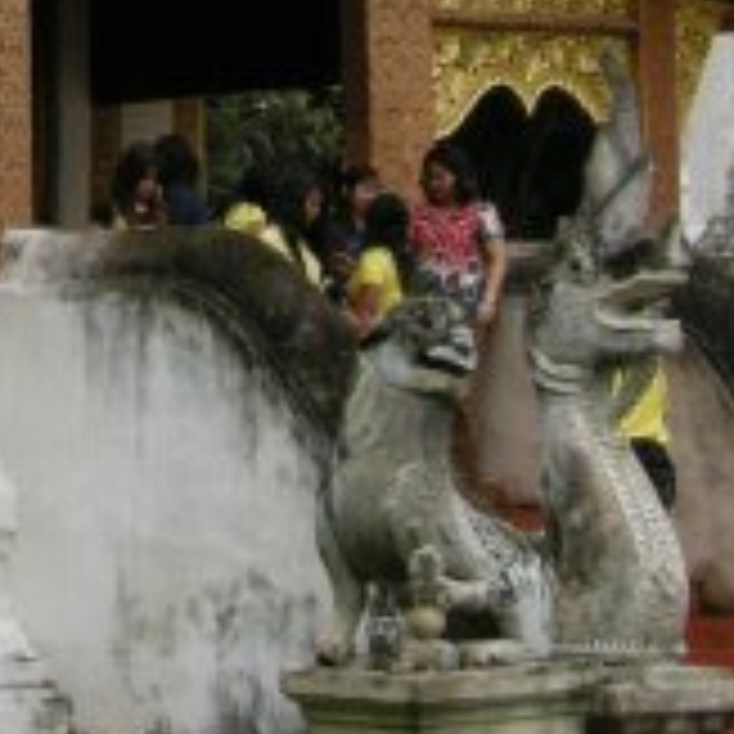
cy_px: -549
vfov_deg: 10.0
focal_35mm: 167
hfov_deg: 10.4
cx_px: -45
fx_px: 4006
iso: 64
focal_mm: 10.1
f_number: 4.9
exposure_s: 1/200
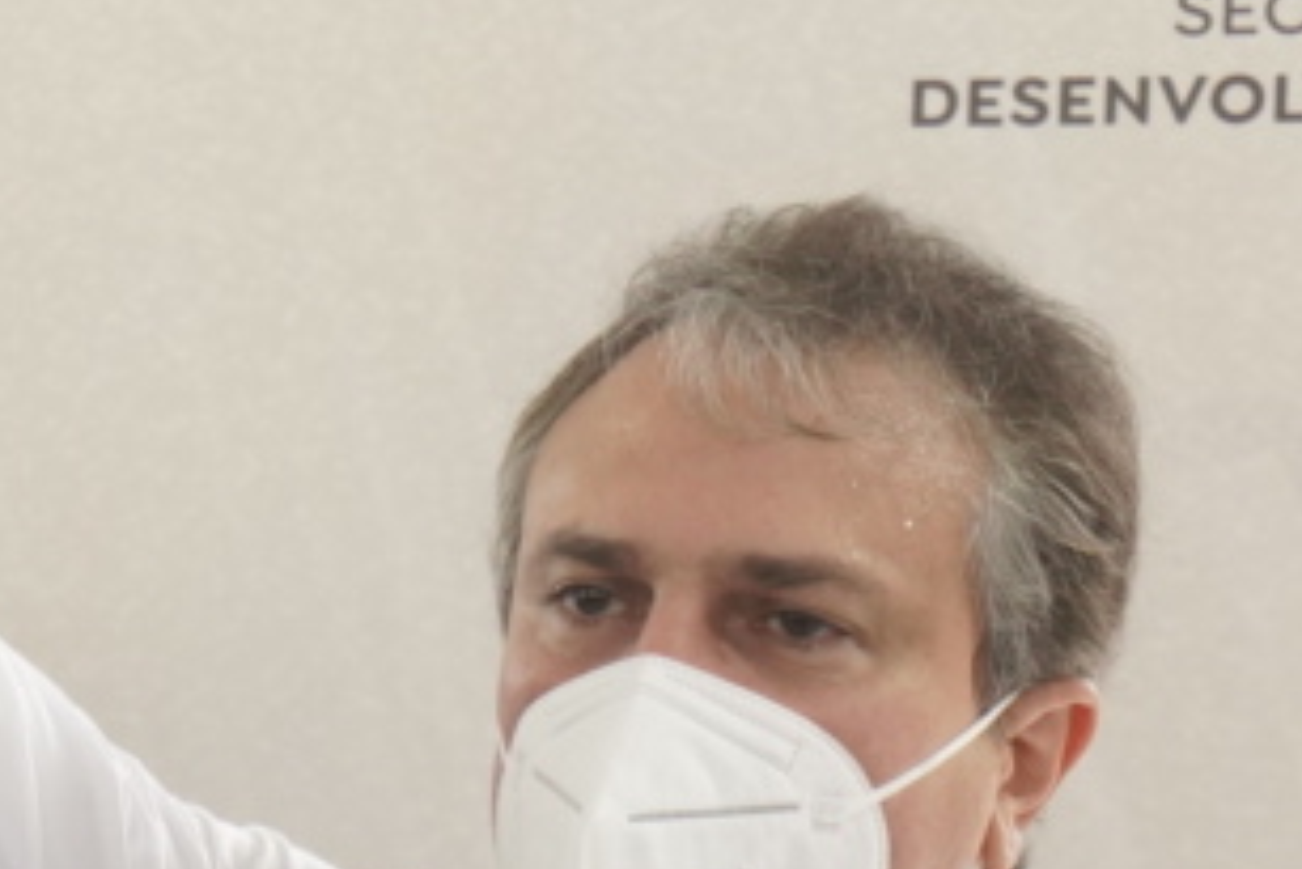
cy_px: 1047
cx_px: -903
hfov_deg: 10.6
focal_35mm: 184
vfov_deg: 7.4
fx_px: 6657
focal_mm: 35
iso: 2000
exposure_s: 1/160
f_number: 9
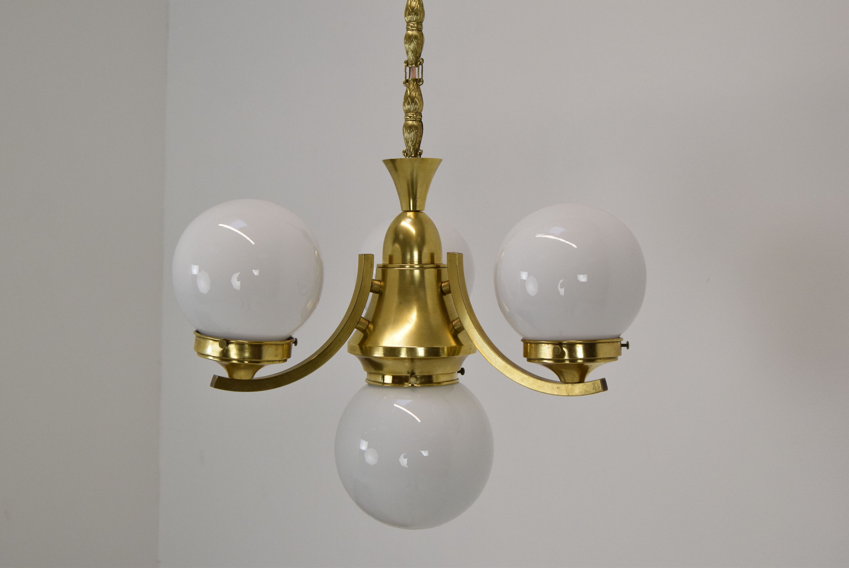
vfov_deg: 29.0
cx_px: 424
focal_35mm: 46
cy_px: 284
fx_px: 1097
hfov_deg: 42.3
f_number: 8
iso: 1600
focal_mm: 31
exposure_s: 1/250
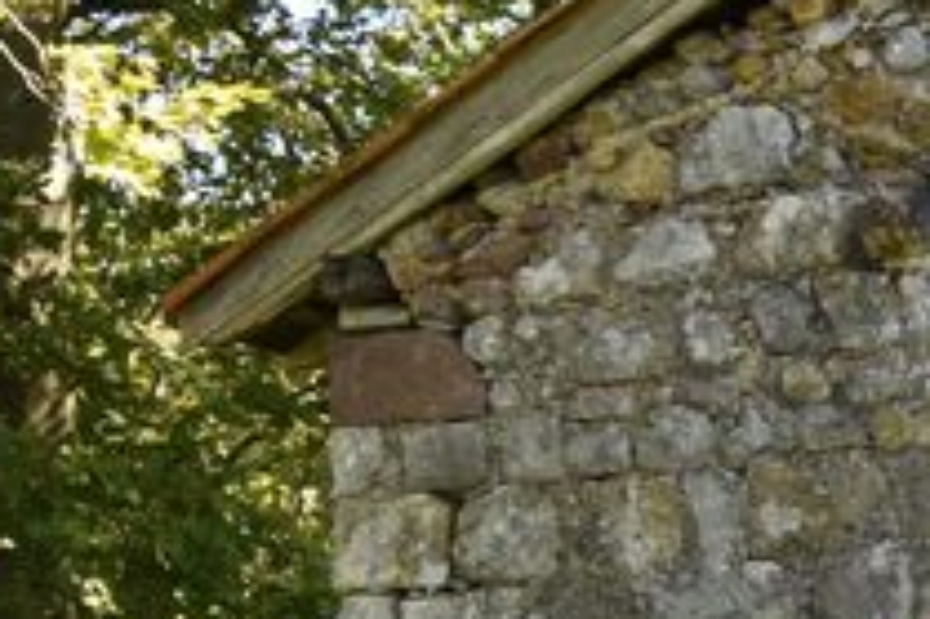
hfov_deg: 12.0
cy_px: 744
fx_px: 3898
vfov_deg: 9.0
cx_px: 1918
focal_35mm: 151
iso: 400
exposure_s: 1/200
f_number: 7.1
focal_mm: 20
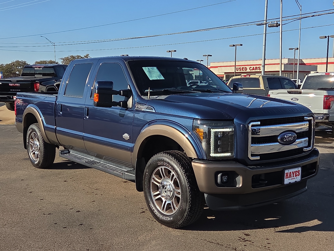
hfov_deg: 46.8
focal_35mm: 40
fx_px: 386
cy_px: 126
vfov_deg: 36.0
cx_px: 167
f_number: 1.8
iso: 25
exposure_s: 1/1429
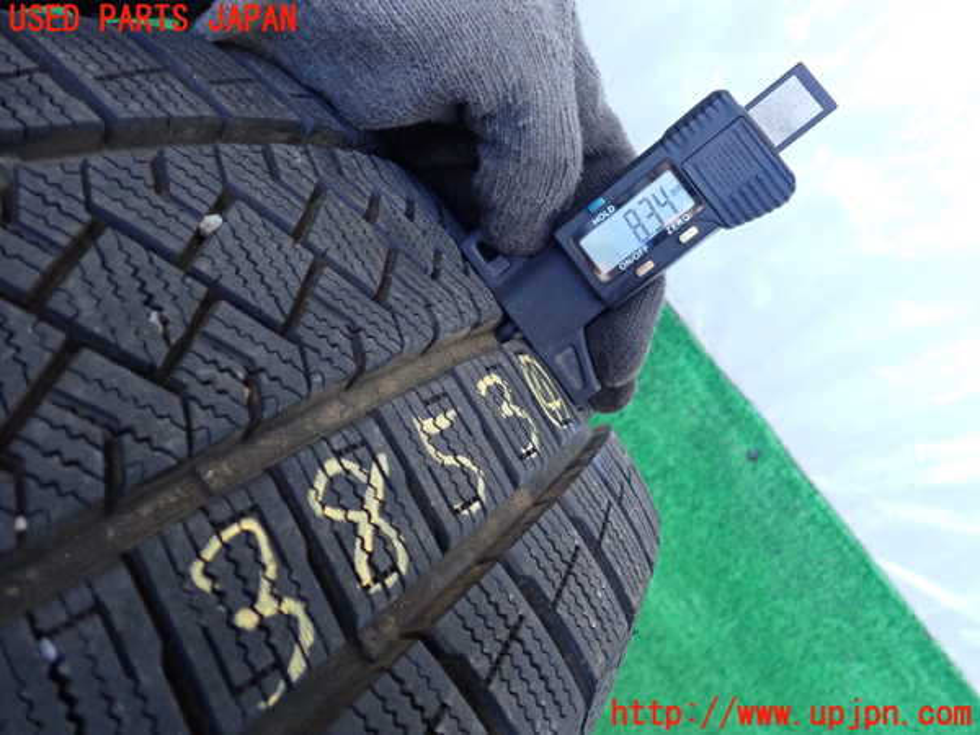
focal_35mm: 32
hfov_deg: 56.8
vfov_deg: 44.2
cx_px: 490
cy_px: 368
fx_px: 906
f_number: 2.4
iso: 400
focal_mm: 5.79
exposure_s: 1/125
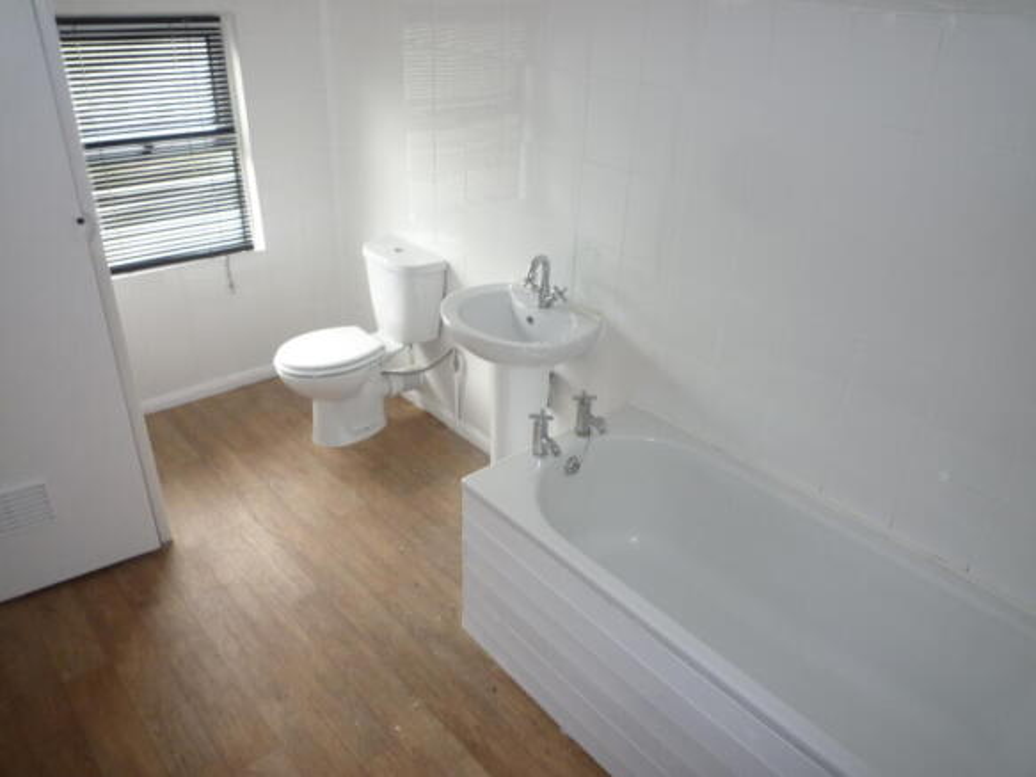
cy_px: 388
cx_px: 518
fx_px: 748
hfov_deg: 69.4
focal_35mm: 25
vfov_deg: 54.9
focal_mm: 4.4
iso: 100
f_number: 2.8
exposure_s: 1/30
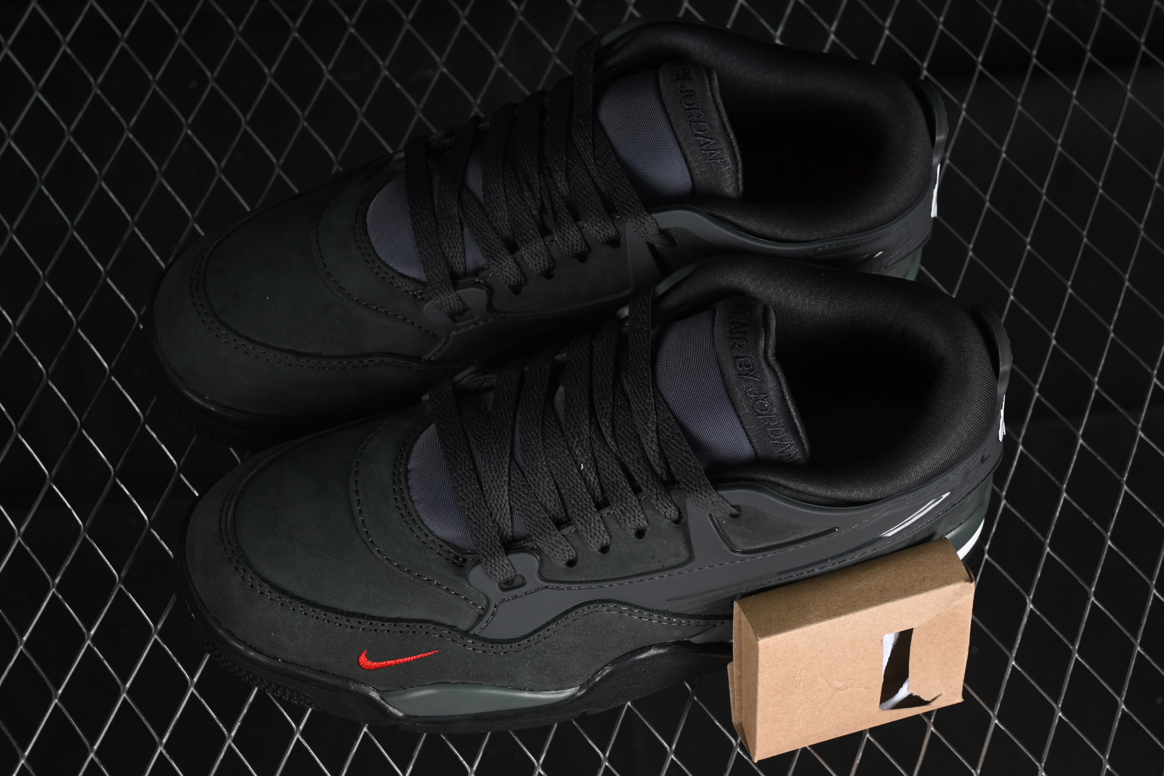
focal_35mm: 75
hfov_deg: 27.0
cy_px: 388
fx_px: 2425
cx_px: 582
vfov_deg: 18.2
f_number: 6.3
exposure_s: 1/50
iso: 160
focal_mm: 50
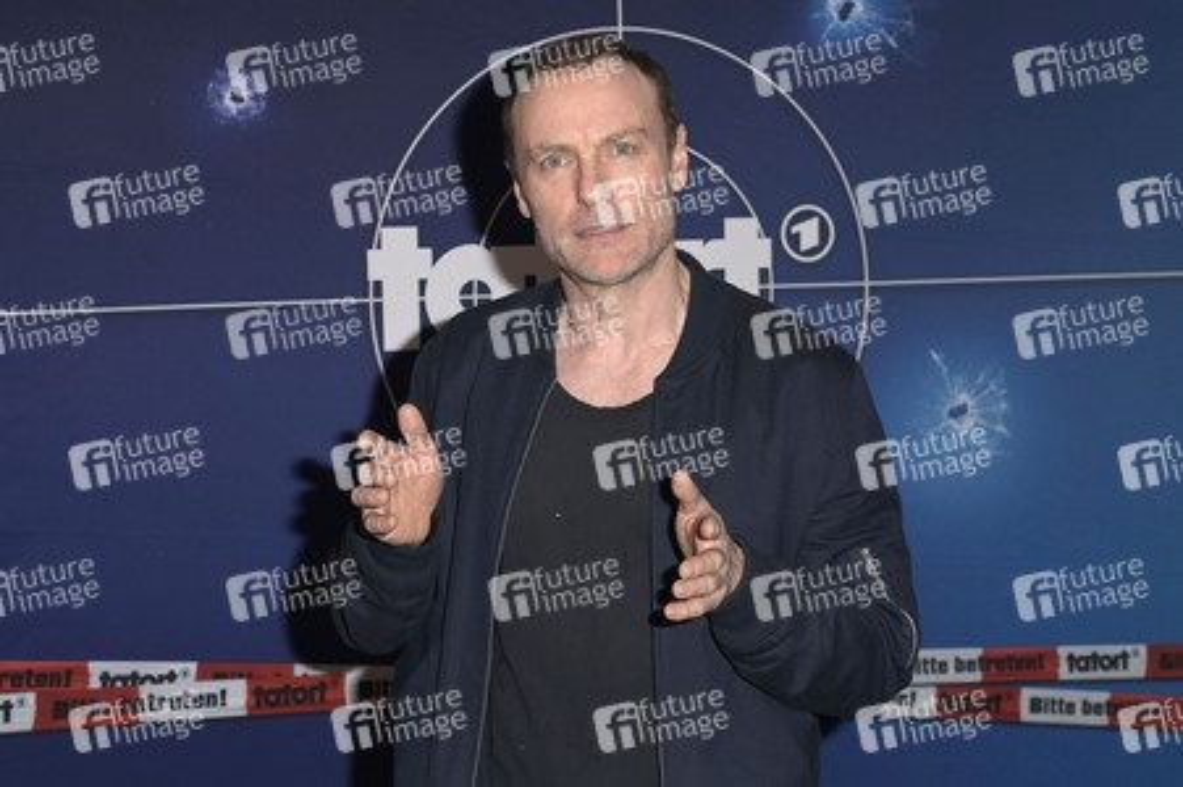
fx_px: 1806
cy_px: 394
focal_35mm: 55
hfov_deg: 36.3
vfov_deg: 24.6
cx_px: 592
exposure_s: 1/250
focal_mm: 55
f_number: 5.6
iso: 640
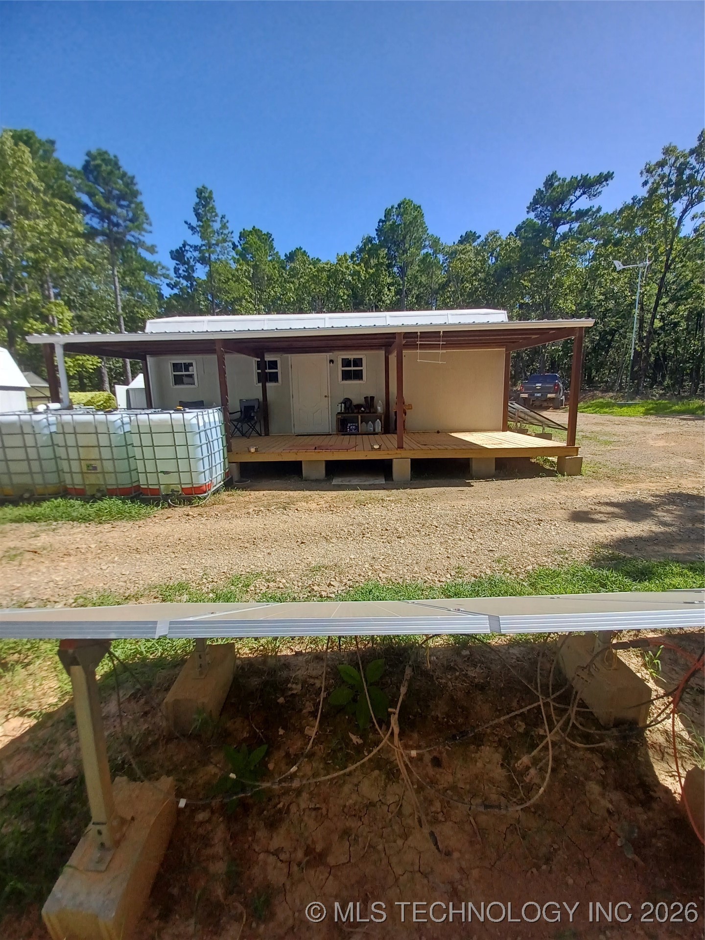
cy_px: 470
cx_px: 352
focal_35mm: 13
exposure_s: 1/805
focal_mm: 1.42
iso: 40
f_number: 2.2
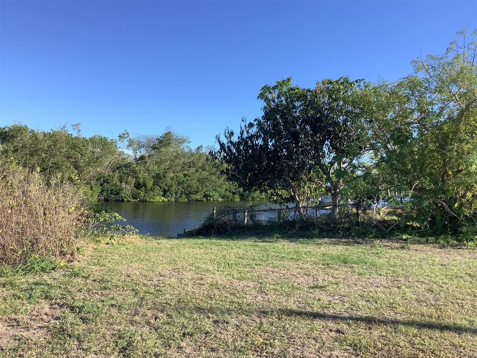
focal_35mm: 31
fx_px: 427
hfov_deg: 58.4
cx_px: 238
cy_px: 179
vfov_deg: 45.4
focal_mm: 3.3
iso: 25
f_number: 2.4
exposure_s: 1/799
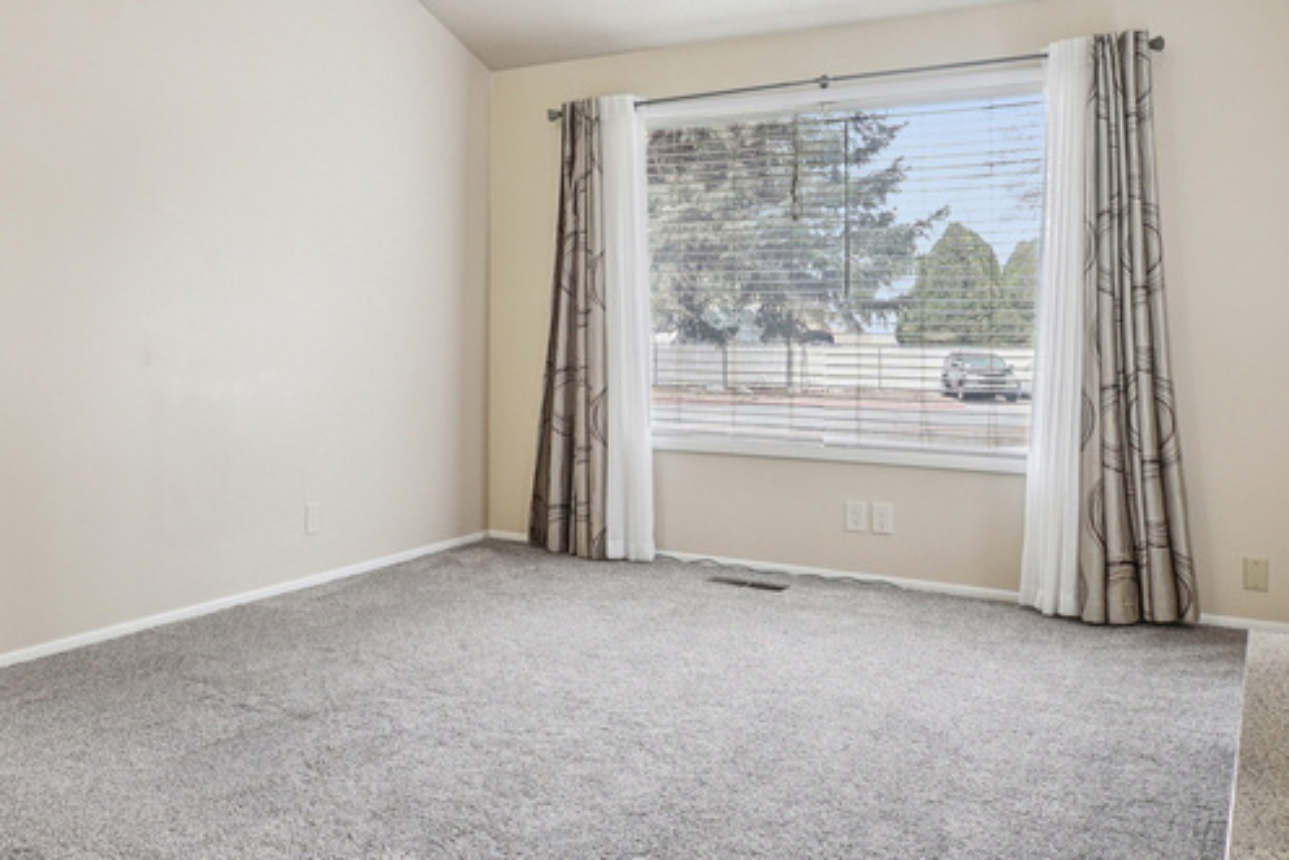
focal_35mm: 33
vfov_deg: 39.6
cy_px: 305
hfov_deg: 54.4
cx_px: 312
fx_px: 1182
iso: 400
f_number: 8
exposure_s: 1/10
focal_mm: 16
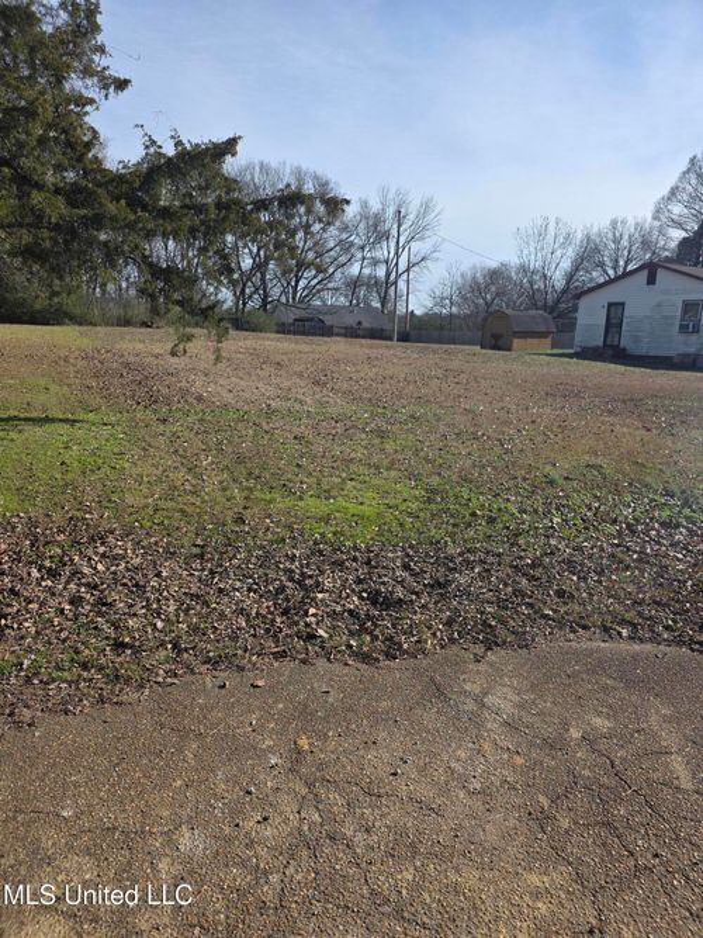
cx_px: 352
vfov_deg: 73.9
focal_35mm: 23
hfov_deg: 58.9
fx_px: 623
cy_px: 469
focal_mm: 6.3
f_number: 1.7
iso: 80
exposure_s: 1/6574
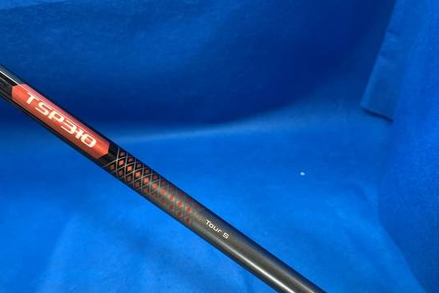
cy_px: 187
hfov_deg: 58.5
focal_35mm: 32
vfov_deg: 40.8
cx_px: 192
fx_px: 390
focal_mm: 4.25
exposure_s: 1/60
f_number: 1.8
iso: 100
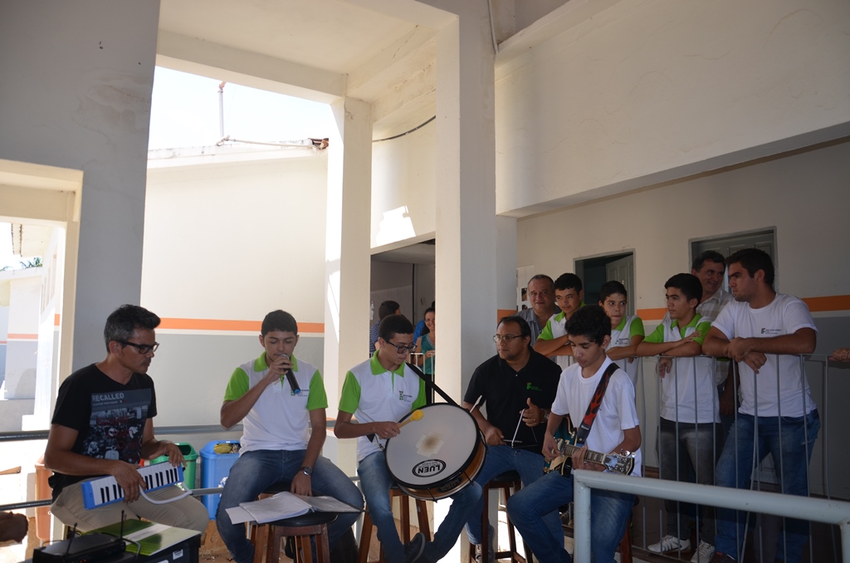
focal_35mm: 27
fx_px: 636
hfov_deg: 67.5
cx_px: 425
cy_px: 282
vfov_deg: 47.7
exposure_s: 1/200
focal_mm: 18
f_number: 4
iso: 100
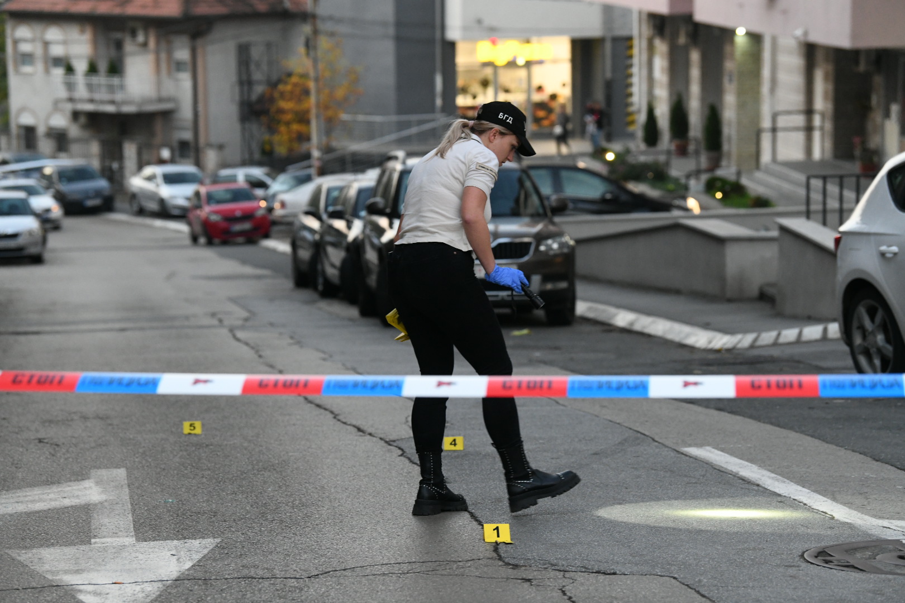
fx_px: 3067
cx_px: 452
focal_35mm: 122
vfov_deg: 11.2
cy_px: 302
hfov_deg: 16.8
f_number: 4.5
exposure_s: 1/160
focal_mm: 122
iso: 3200
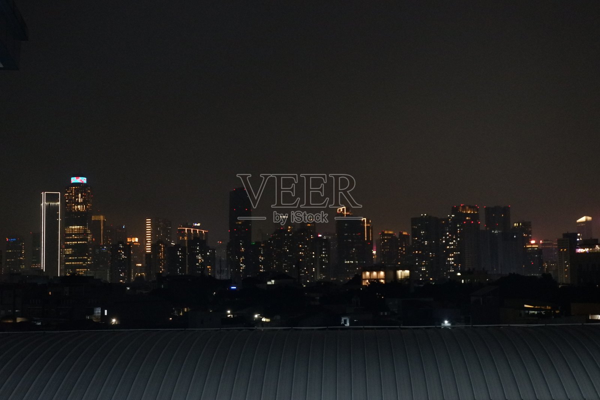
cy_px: 200
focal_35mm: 53
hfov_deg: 37.5
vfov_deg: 25.5
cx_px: 300
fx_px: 883
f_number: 5
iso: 3200
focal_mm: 35.5
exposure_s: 1/17
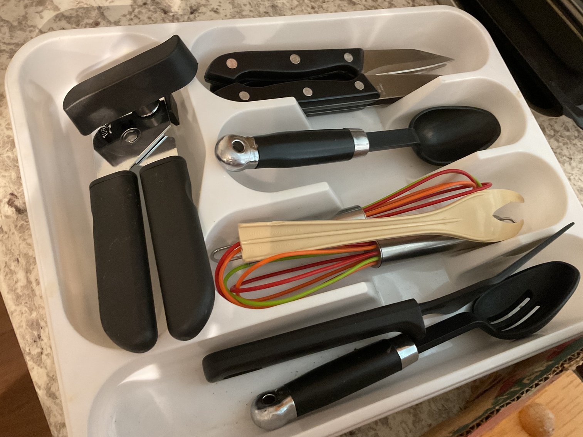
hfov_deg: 61.7
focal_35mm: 29
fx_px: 488
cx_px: 292
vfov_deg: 48.2
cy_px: 218
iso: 400
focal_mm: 3
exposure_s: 1/30
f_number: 1.8
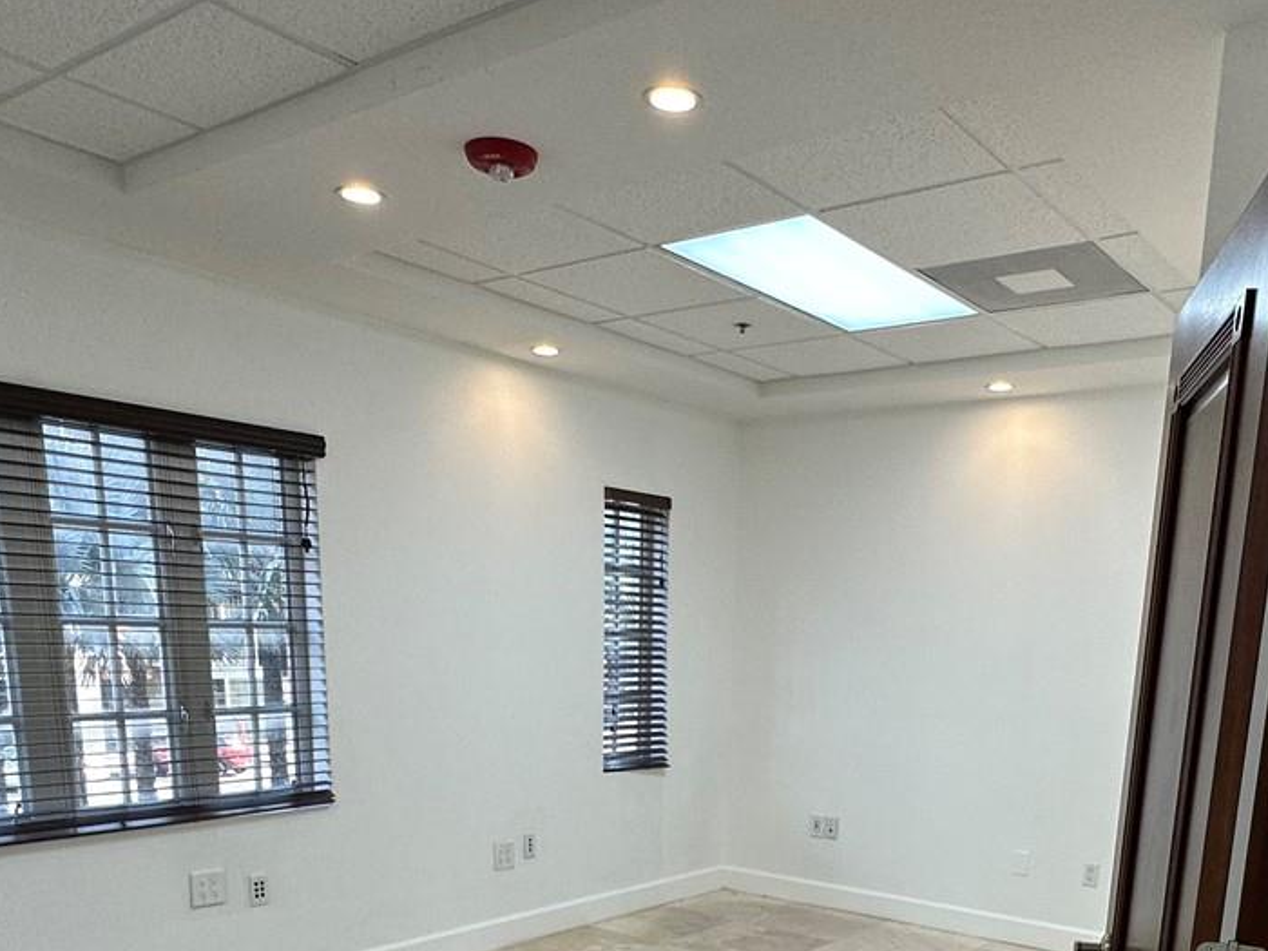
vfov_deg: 39.9
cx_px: 746
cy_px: 908
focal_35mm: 32
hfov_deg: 56.5
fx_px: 1172
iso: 80
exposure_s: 1/120
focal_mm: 2.22
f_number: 2.2
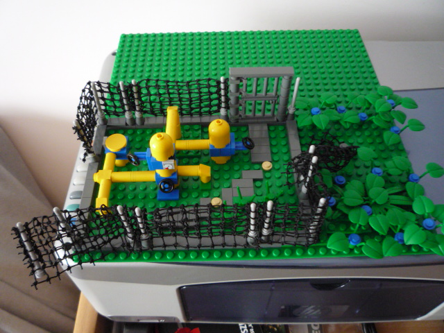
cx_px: 222
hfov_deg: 60.0
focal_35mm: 30
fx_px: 385
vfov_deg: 46.8
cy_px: 166
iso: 400
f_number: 3.3
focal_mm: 5.2
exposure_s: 1/8
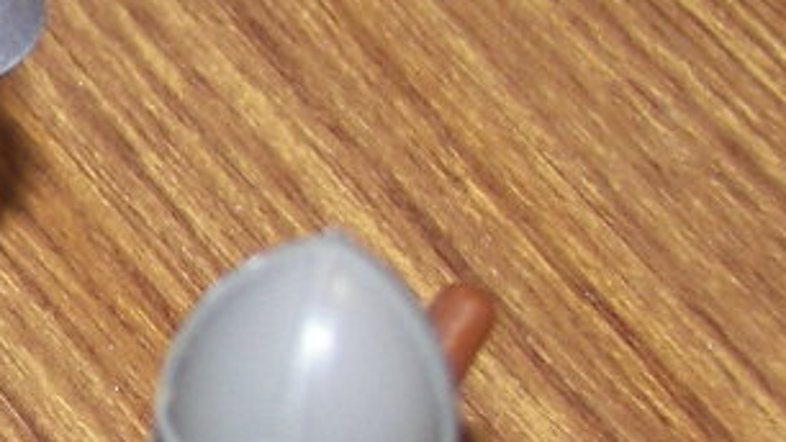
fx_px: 5793
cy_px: 332
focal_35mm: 278
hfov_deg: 7.5
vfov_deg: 4.4
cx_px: -604
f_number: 2.8
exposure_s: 1/30
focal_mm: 10.1
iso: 100
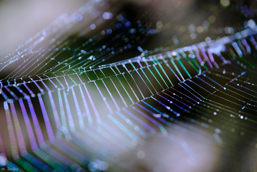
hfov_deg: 17.1
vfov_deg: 11.4
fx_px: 857
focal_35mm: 120
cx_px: 128
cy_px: 86
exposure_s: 1/240
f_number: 4
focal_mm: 80
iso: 1250
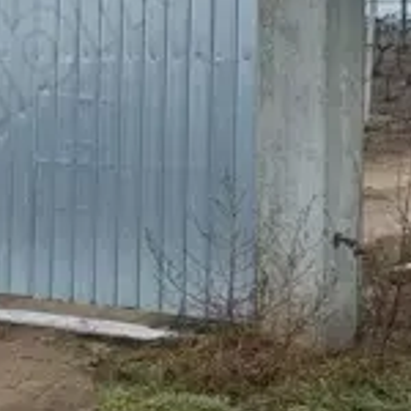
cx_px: -186
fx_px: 1975
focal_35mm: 147
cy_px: 27
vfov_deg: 11.8
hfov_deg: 11.4
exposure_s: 1/115
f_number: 1.8
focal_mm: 5.23
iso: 40
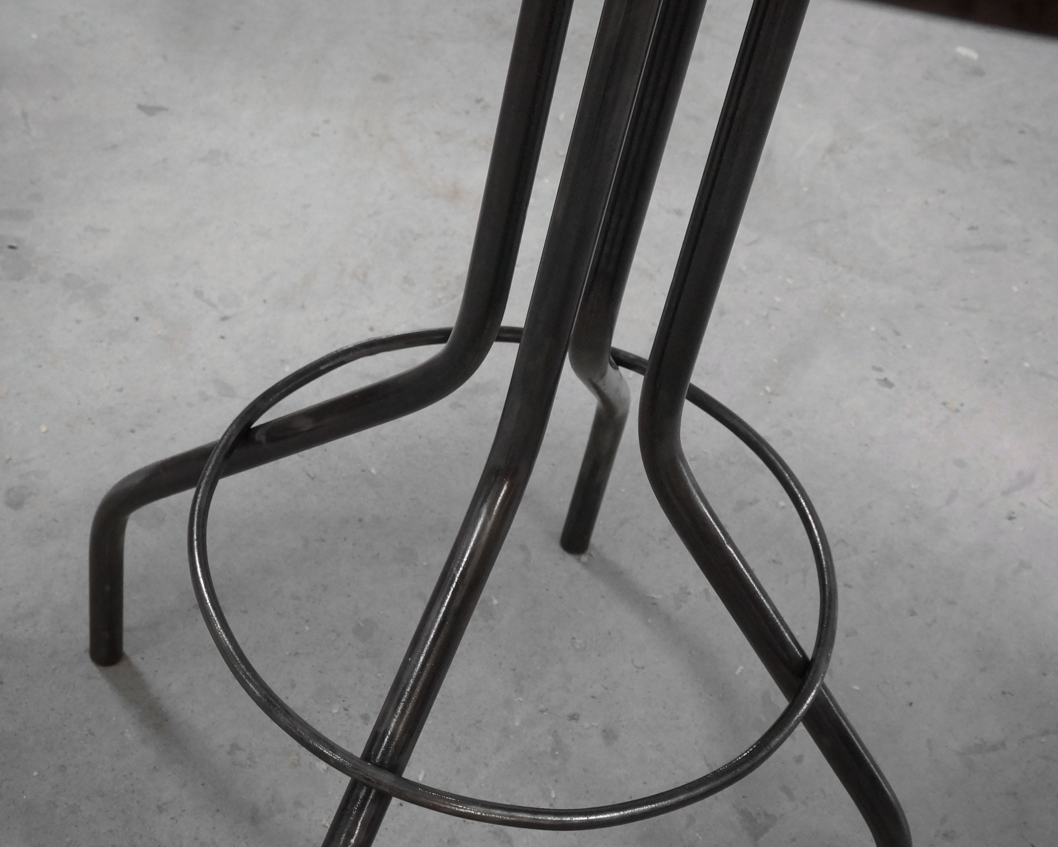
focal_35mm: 53
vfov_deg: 28.5
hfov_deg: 35.4
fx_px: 1659
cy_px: 342
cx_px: 541
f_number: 6.3
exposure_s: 1/60
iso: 1000
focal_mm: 22
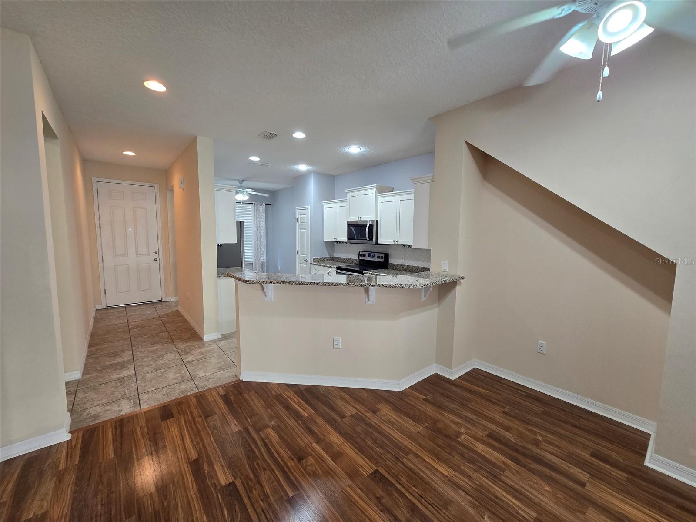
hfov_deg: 106.2
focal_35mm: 13
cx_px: 348
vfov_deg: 89.9
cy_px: 261
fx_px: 261
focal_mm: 2.2
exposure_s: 1/60
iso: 160
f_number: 2.2
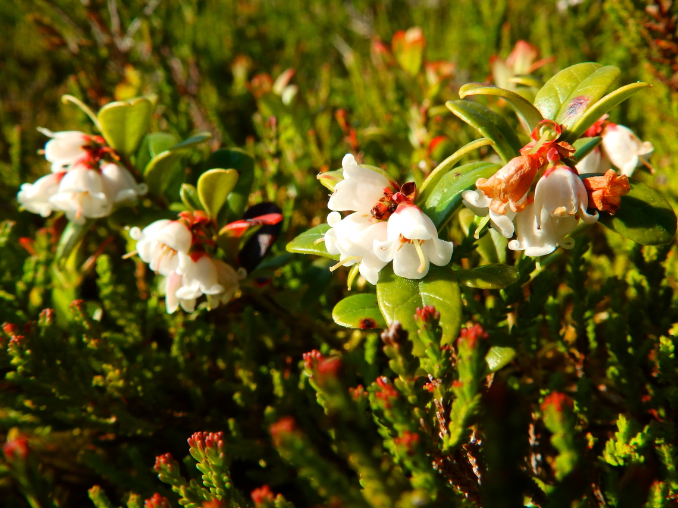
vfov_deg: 44.2
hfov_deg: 56.8
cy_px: 254
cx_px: 339
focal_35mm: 32
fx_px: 627
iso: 80
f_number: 4.5
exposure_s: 1/320
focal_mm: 5.7
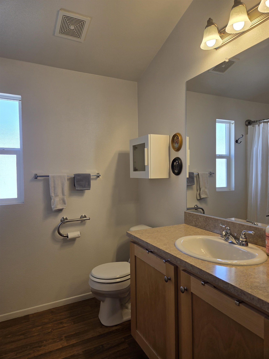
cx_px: 134
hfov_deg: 58.9
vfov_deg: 73.9
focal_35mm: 23
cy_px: 180
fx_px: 238
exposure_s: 1/120
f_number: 1.8
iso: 32
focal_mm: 5.4
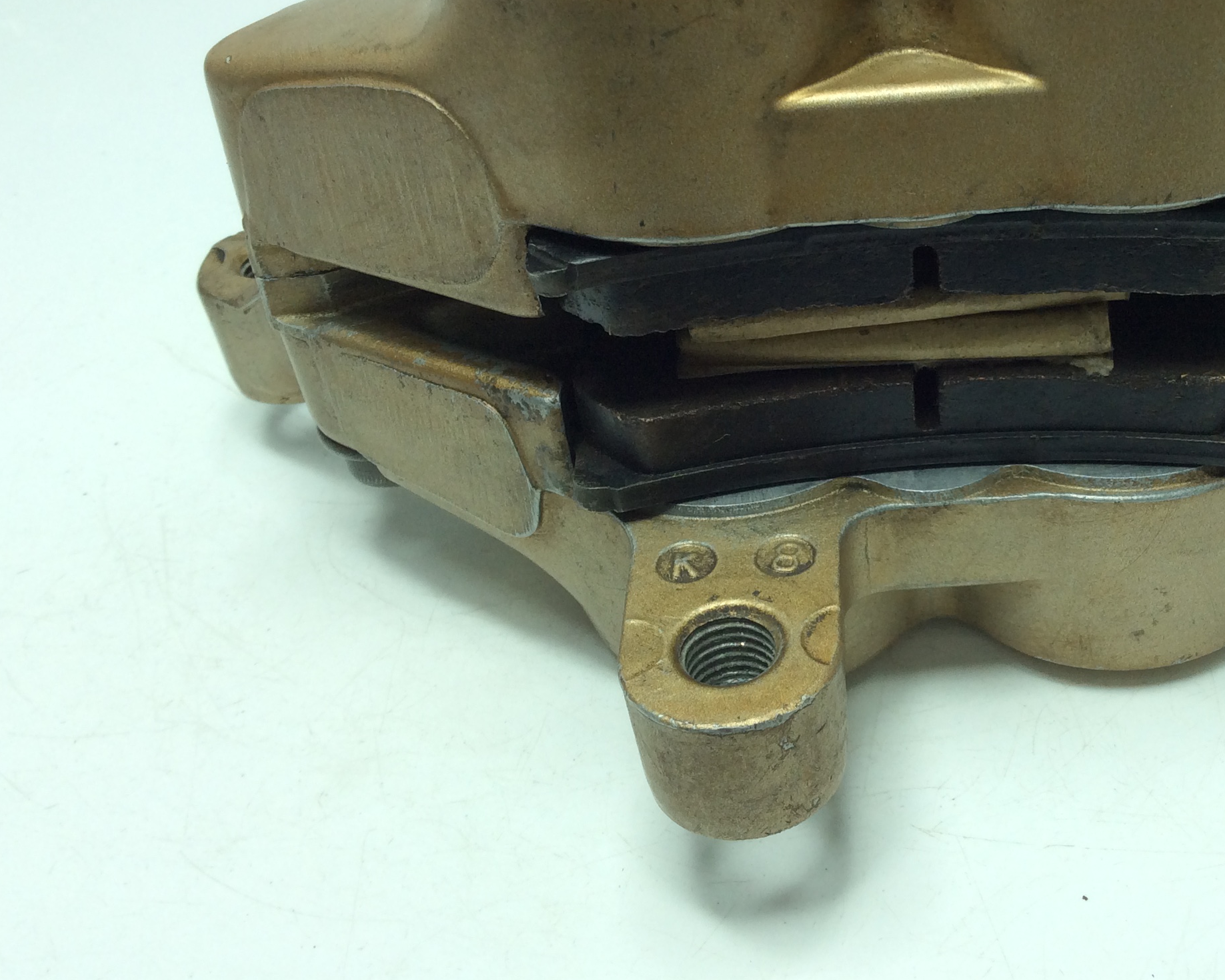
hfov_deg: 41.3
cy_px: 341
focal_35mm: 44
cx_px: 840
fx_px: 1595
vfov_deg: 33.9
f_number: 2.4
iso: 32
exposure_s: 1/260
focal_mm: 3.3
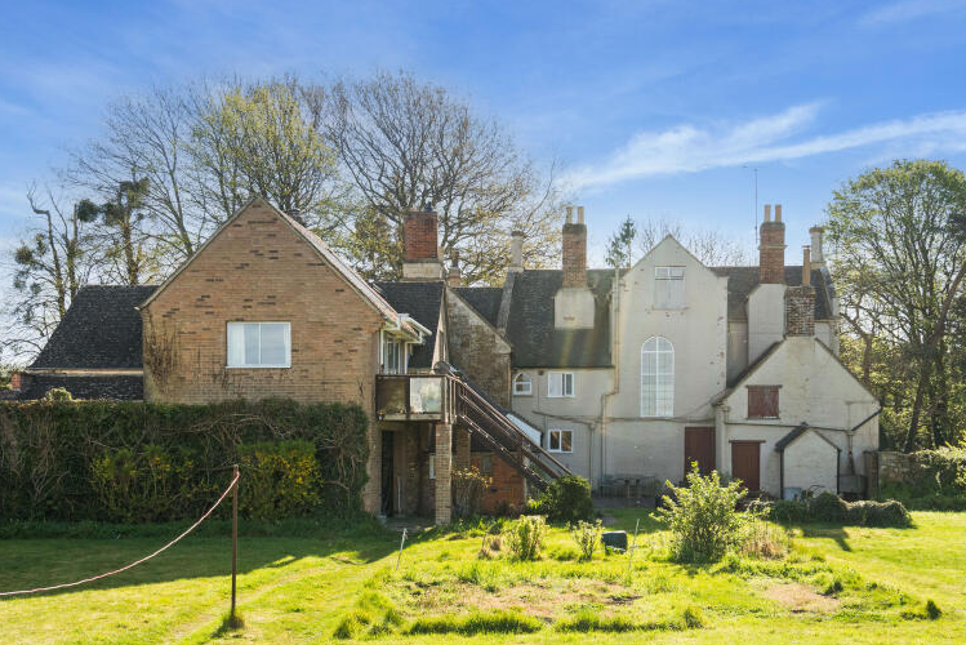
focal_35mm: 41
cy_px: 381
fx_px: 1101
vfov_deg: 32.6
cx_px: 593
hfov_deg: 47.0
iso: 640
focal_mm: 30
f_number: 9
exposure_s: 1/640
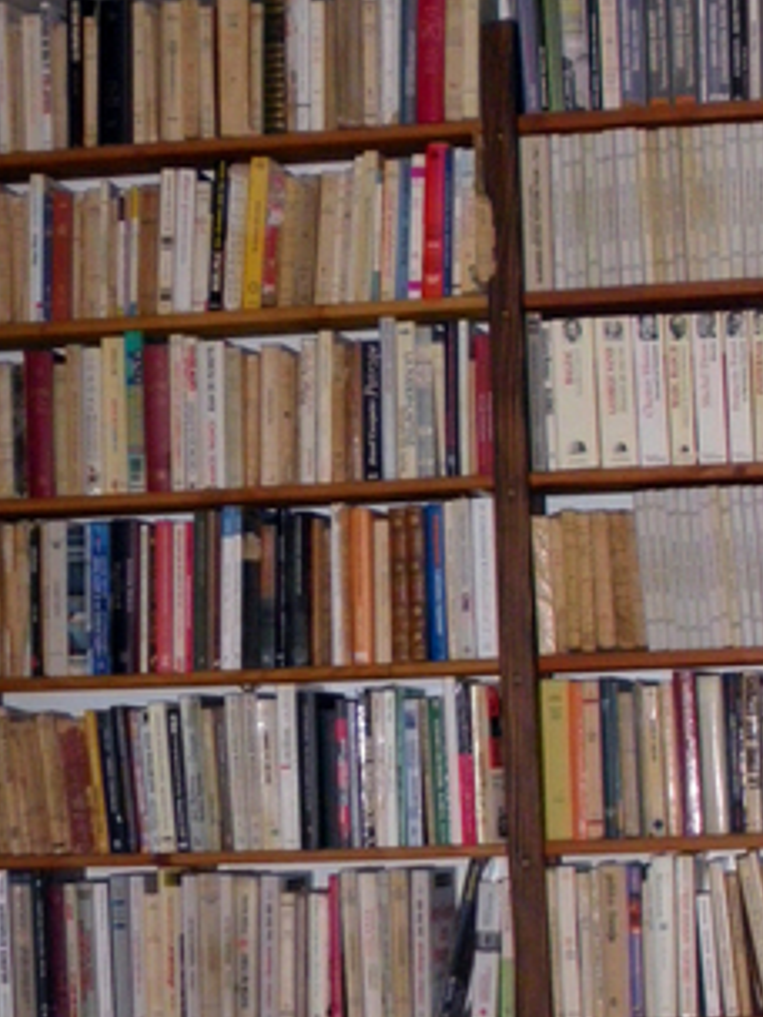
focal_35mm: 91
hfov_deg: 16.0
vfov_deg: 21.4
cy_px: 726
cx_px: 743
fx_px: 2674
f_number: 3.5
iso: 400
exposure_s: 1/50
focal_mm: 6.3
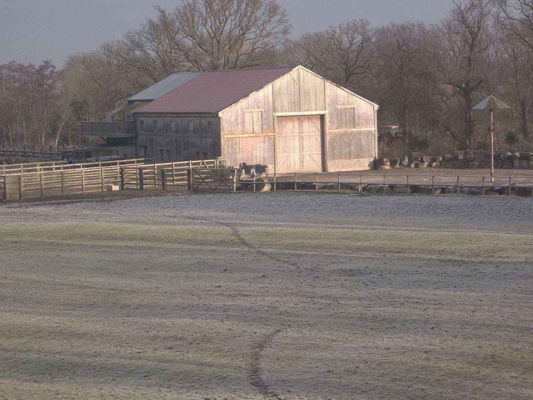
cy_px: 200
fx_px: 1324
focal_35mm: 86
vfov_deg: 17.2
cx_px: 266
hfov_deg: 22.8
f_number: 4.5
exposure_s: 1/320
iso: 80
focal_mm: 15.4
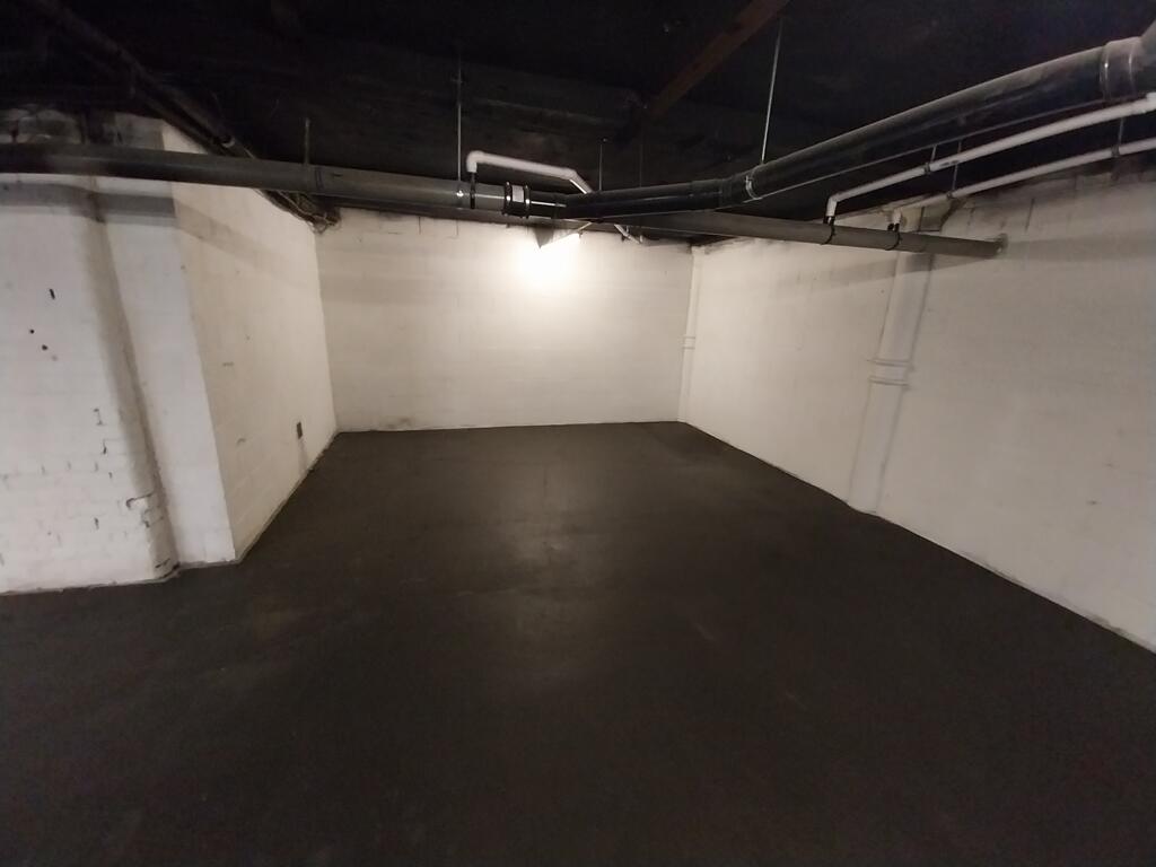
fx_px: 434
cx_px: 578
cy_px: 434
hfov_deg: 106.2
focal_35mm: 13
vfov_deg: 89.9
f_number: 2.2
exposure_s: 1/14.3
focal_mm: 1.13
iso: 320
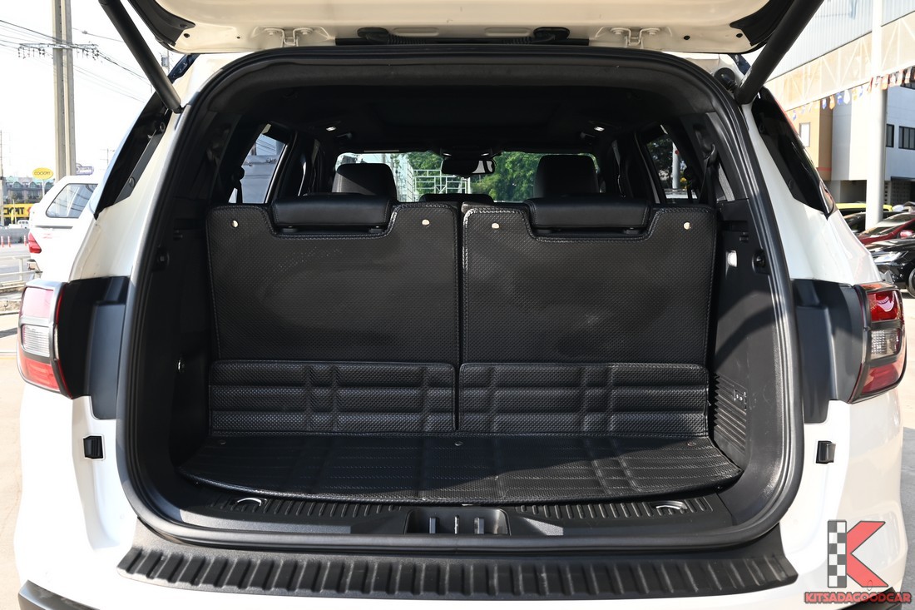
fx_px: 915
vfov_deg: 36.9
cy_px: 305
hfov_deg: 53.1
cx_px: 458
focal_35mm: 36
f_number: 6.7
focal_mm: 24
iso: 100
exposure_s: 1/90
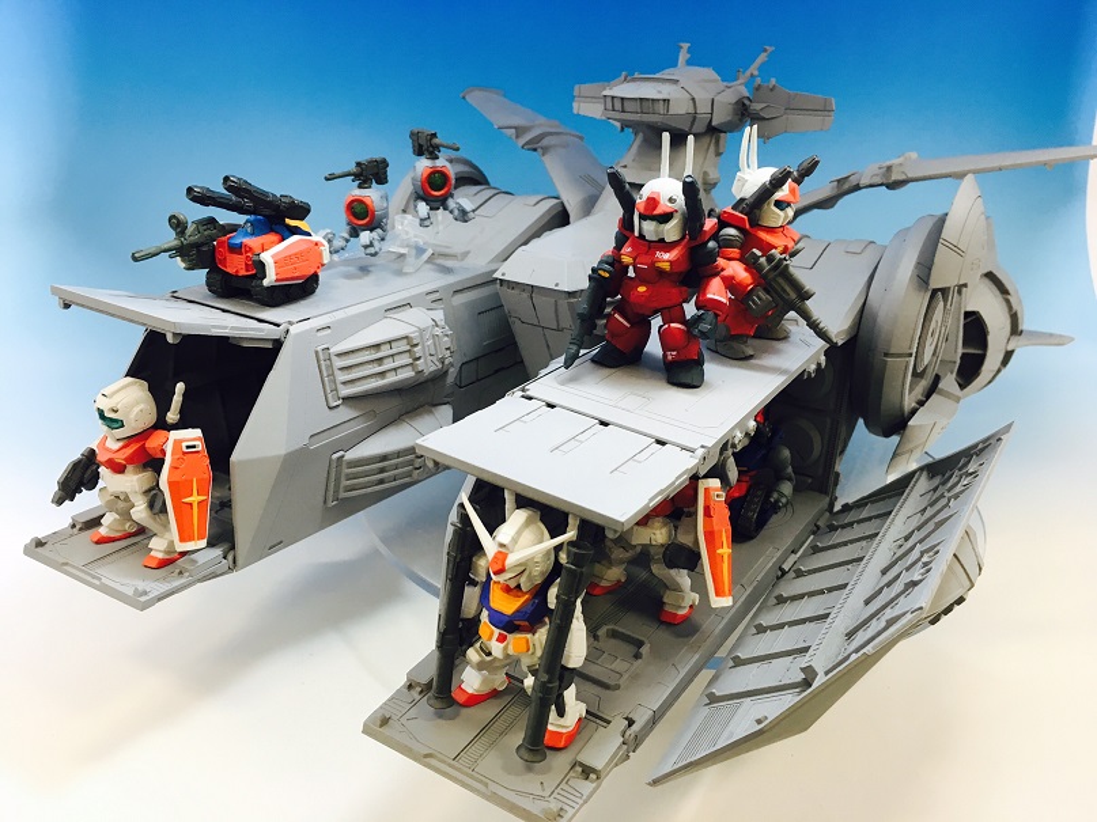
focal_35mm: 29
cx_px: 548
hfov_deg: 61.7
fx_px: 919
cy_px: 411
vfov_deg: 48.2
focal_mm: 4.15
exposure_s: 1/30
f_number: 2.2
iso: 32
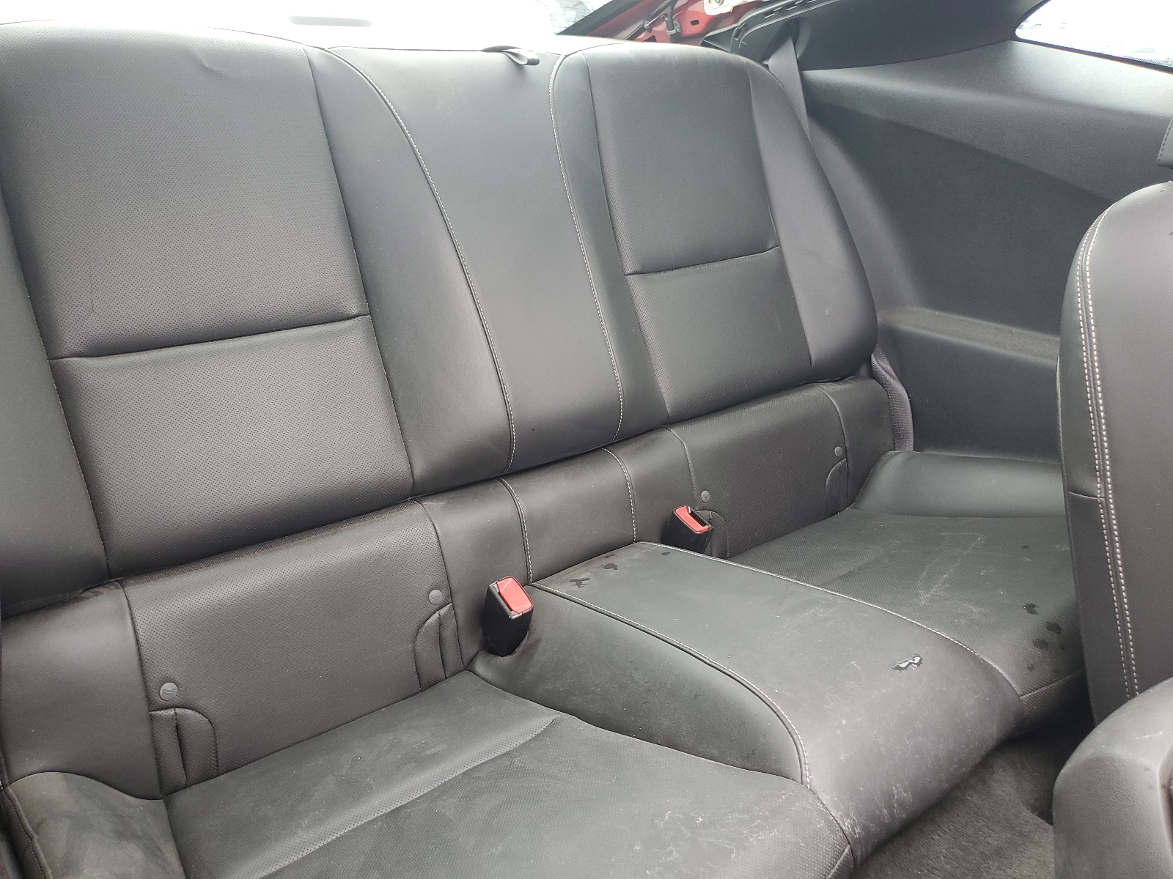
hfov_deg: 67.3
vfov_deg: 53.1
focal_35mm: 26
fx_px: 881
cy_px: 440
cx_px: 586
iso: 67
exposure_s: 1/120
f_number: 1.5
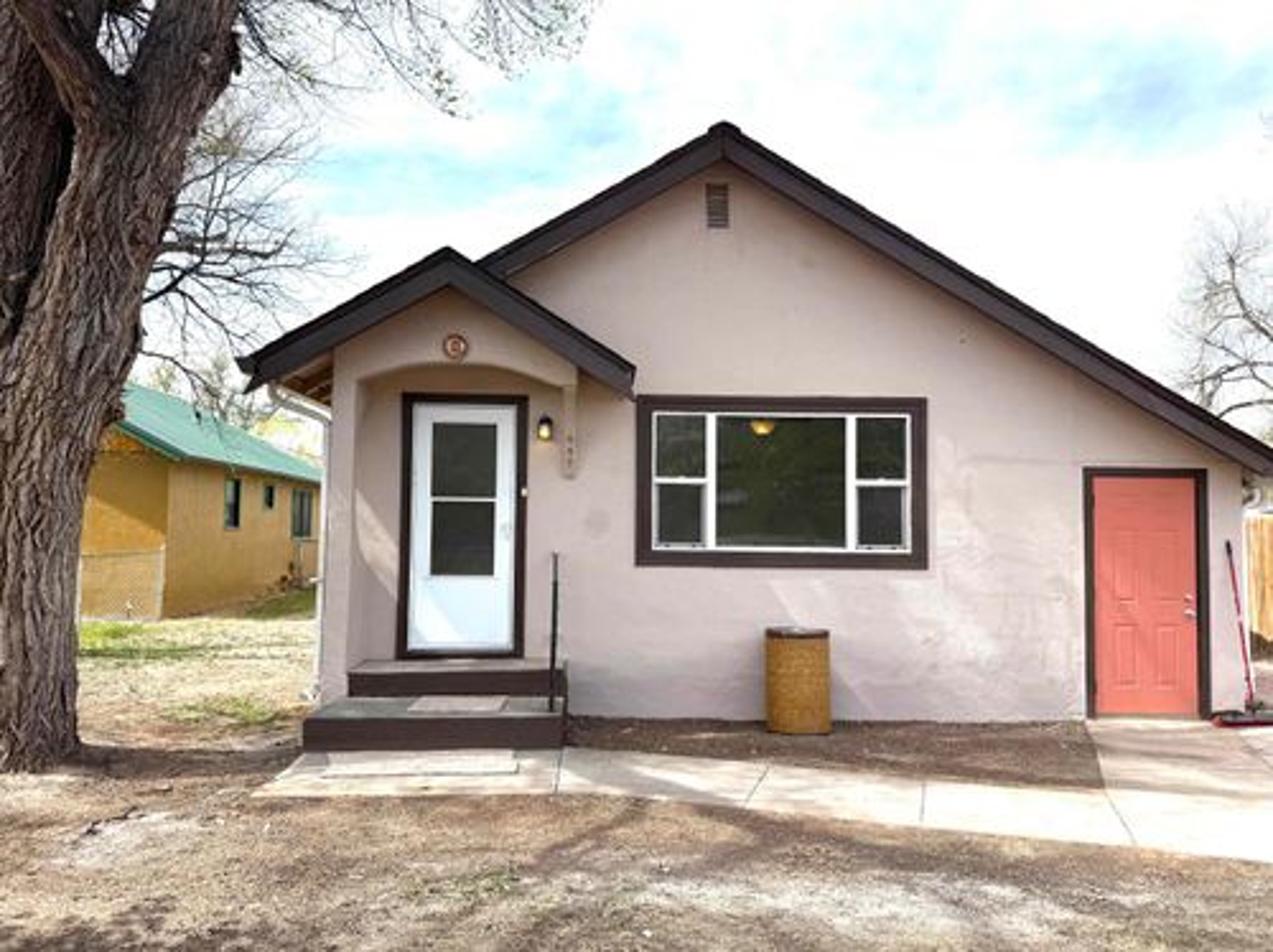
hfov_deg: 71.6
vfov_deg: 56.7
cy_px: 476
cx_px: 636
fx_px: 882
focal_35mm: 24
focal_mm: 6.76
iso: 80
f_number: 1.78
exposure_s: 1/3425
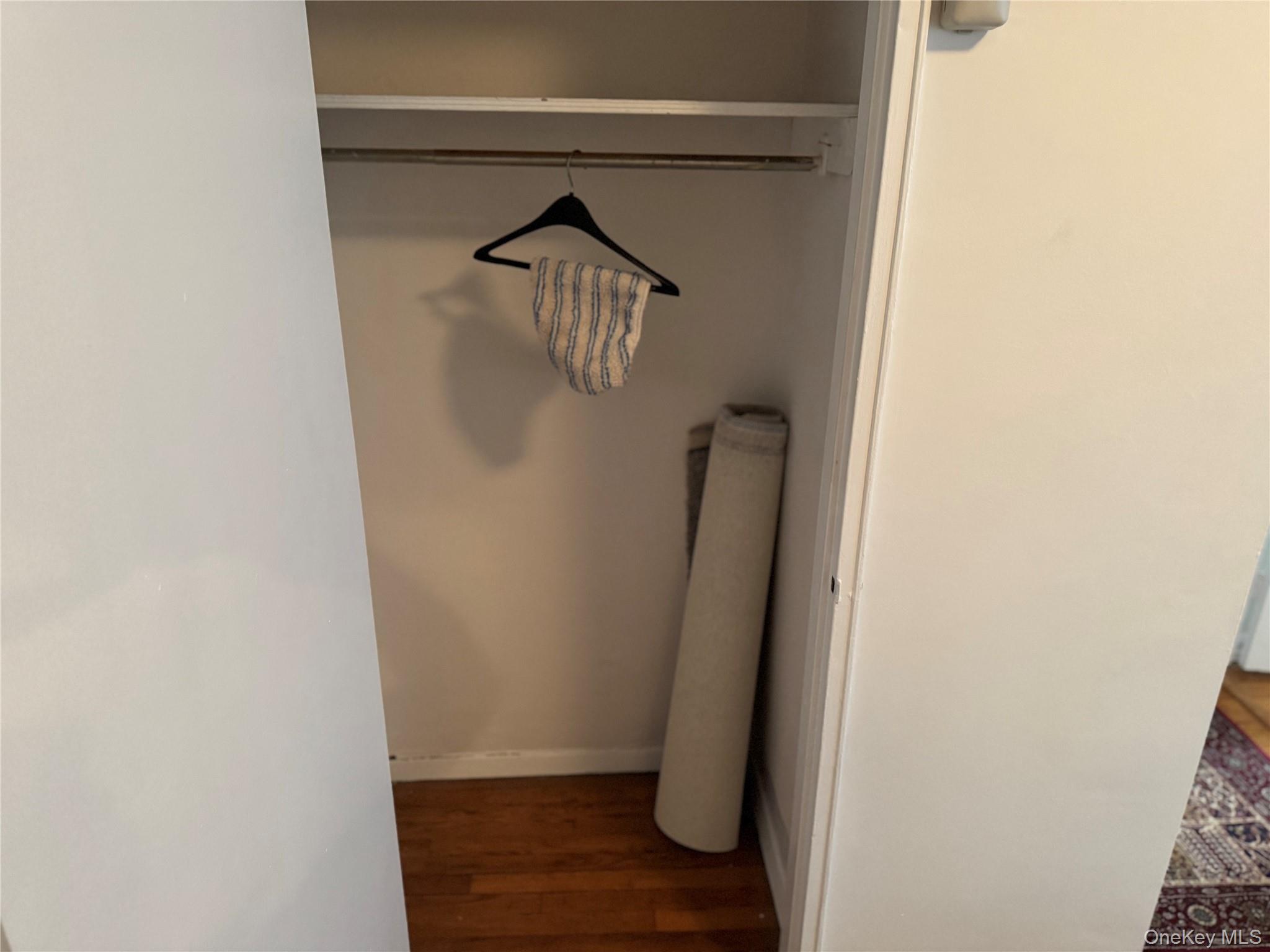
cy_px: 476
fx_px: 881
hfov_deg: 71.6
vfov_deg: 56.8
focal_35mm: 24
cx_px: 635
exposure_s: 1/60
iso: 640
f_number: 1.78
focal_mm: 6.76
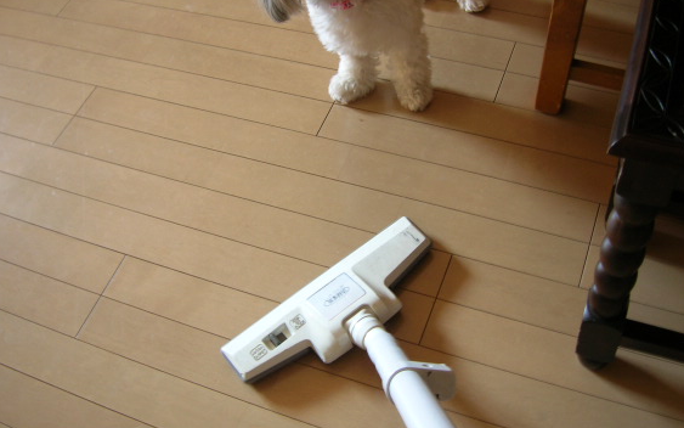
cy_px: 197
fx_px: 764
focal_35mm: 41
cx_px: 349
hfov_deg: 48.2
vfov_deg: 31.2
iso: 50
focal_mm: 5.7
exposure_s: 1/4.4
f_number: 2.9
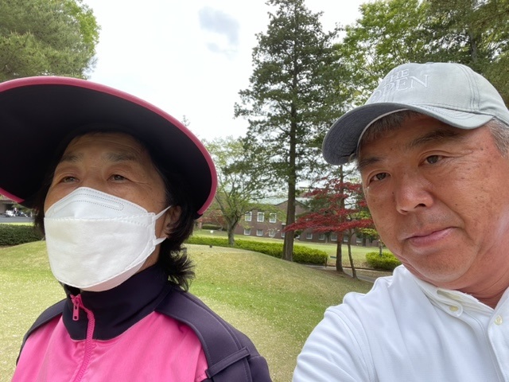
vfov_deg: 58.9
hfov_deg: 73.9
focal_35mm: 23
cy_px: 191
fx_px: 338
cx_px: 254
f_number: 2.2
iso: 25
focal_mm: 2.71
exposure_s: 1/200
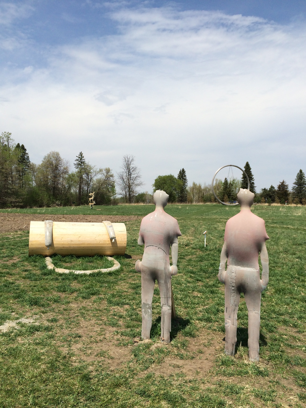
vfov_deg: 61.7
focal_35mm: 29
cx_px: 153
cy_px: 204
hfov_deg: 48.2
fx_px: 342
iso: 32
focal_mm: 4.15
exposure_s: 1/3731
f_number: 2.2
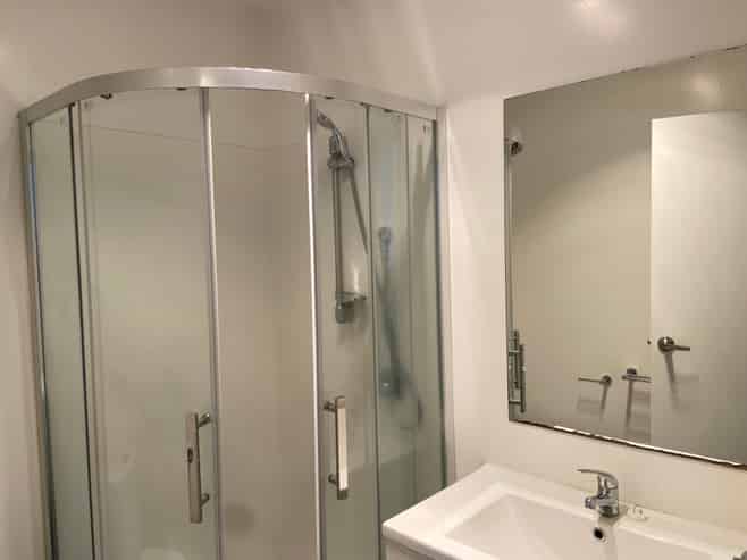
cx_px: 374
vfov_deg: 53.0
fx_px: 561
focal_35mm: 26
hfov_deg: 67.3
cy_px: 280
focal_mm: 4.25
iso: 50
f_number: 1.8
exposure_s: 1/100
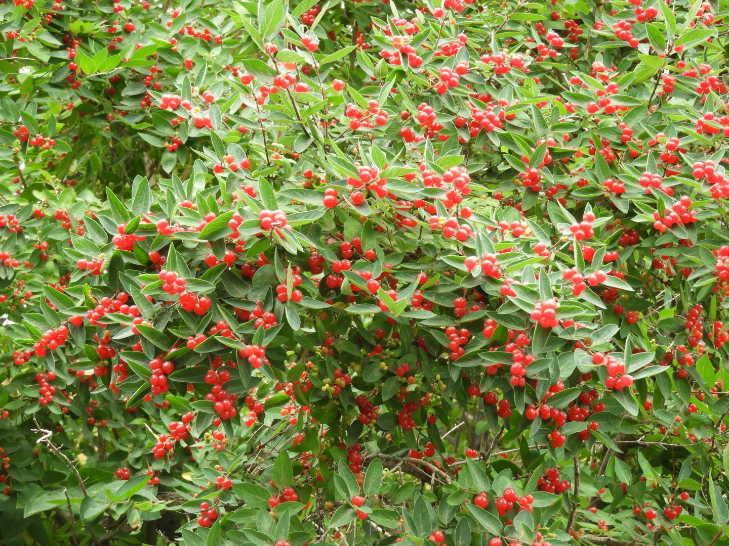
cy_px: 273
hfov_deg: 20.7
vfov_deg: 15.6
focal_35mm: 95
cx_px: 364
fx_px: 2001
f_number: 4.8
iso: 110
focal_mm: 17
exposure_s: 1/60
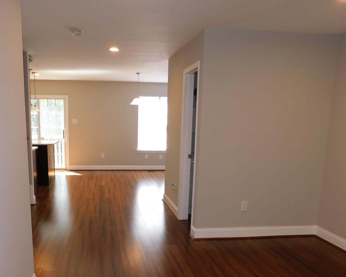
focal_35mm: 33
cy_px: 191
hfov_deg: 53.9
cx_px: 142
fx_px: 338
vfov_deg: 43.8
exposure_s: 1/30
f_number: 3
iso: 125
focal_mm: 4
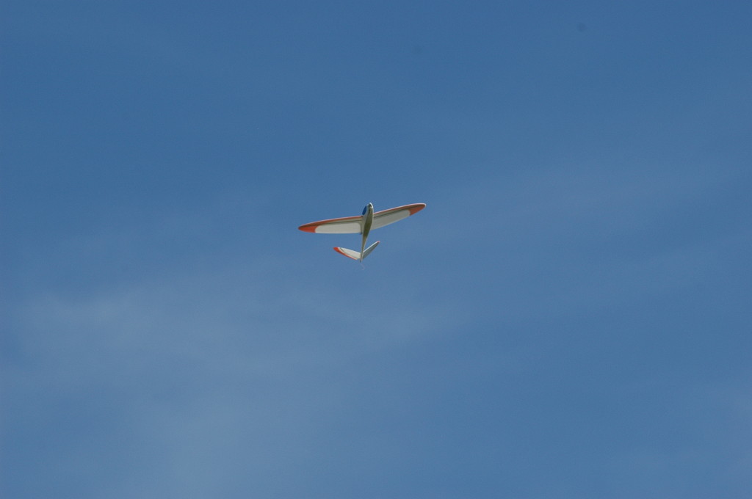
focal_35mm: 300
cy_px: 250
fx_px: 6259
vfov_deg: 4.6
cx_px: 376
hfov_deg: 6.9
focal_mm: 200
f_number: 7.1
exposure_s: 1/800
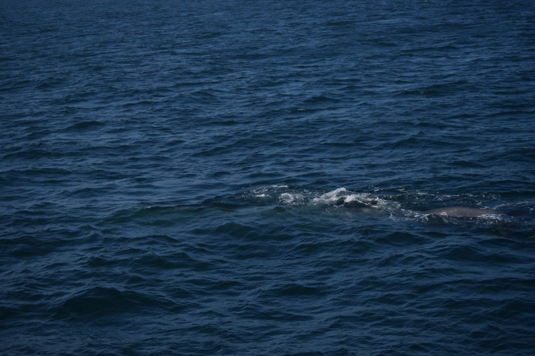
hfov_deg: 24.6
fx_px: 1226
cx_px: 268
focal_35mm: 82
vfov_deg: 16.6
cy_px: 178
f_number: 4
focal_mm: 55
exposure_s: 1/4000
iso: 200
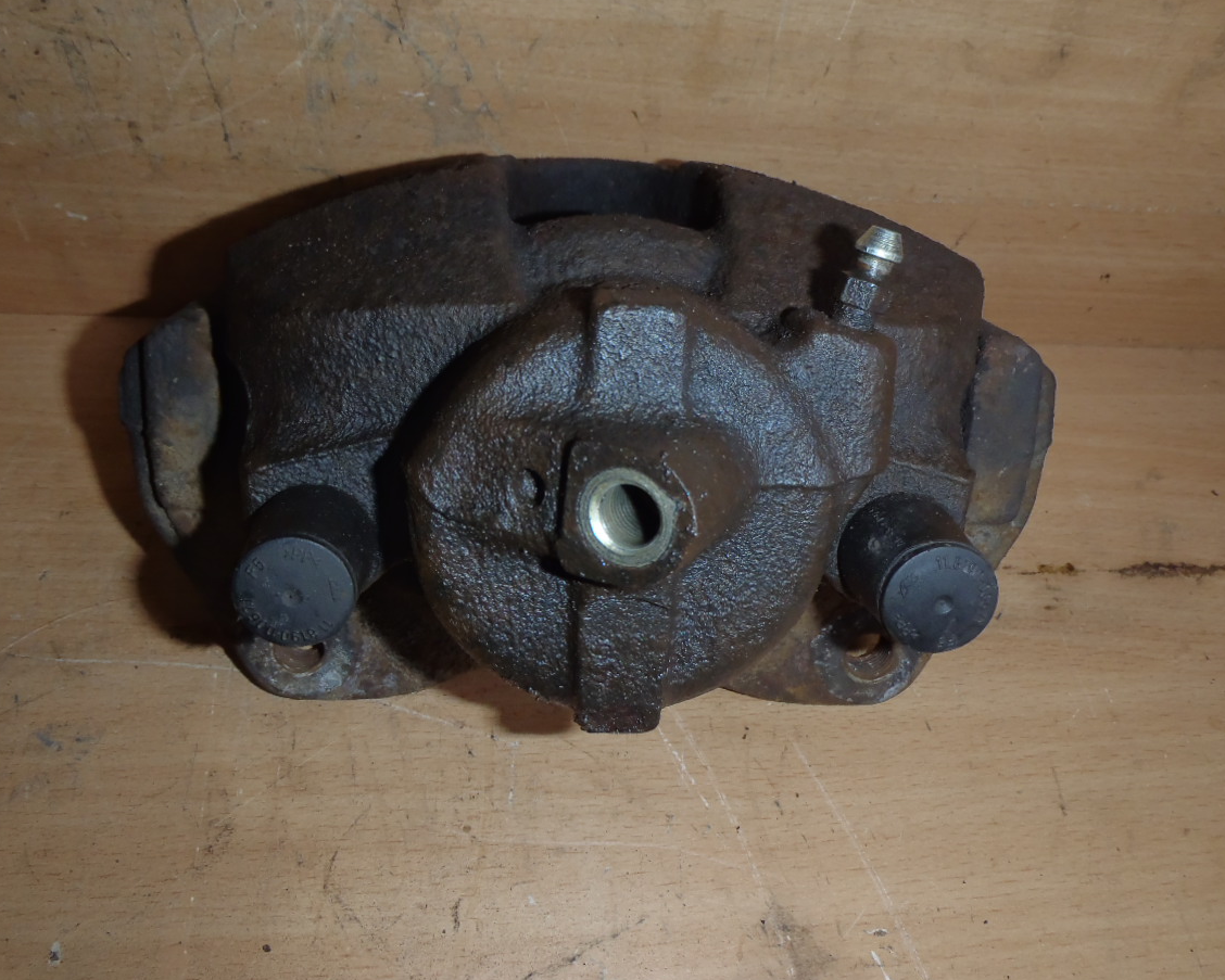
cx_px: 568
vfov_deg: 47.1
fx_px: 1124
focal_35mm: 31
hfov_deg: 57.1
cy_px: 472
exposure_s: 1/30
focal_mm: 5
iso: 100
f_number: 3.9
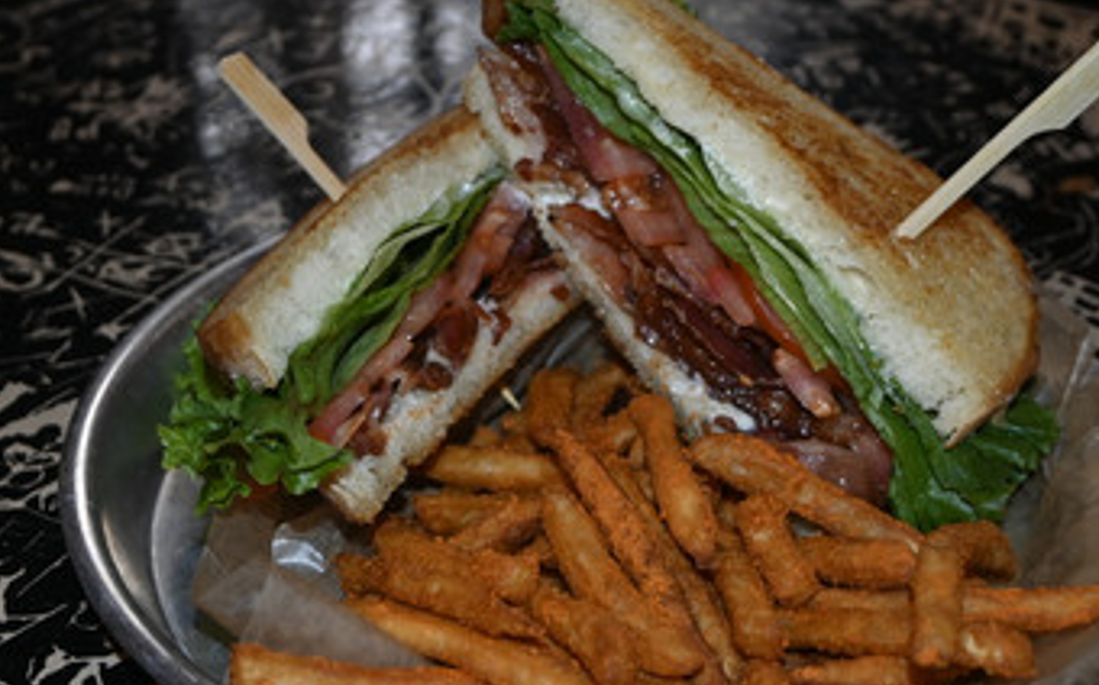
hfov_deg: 37.6
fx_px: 1616
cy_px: 393
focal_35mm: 54
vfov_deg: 23.9
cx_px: 550
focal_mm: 24
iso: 500
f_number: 4.2
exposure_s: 1/60
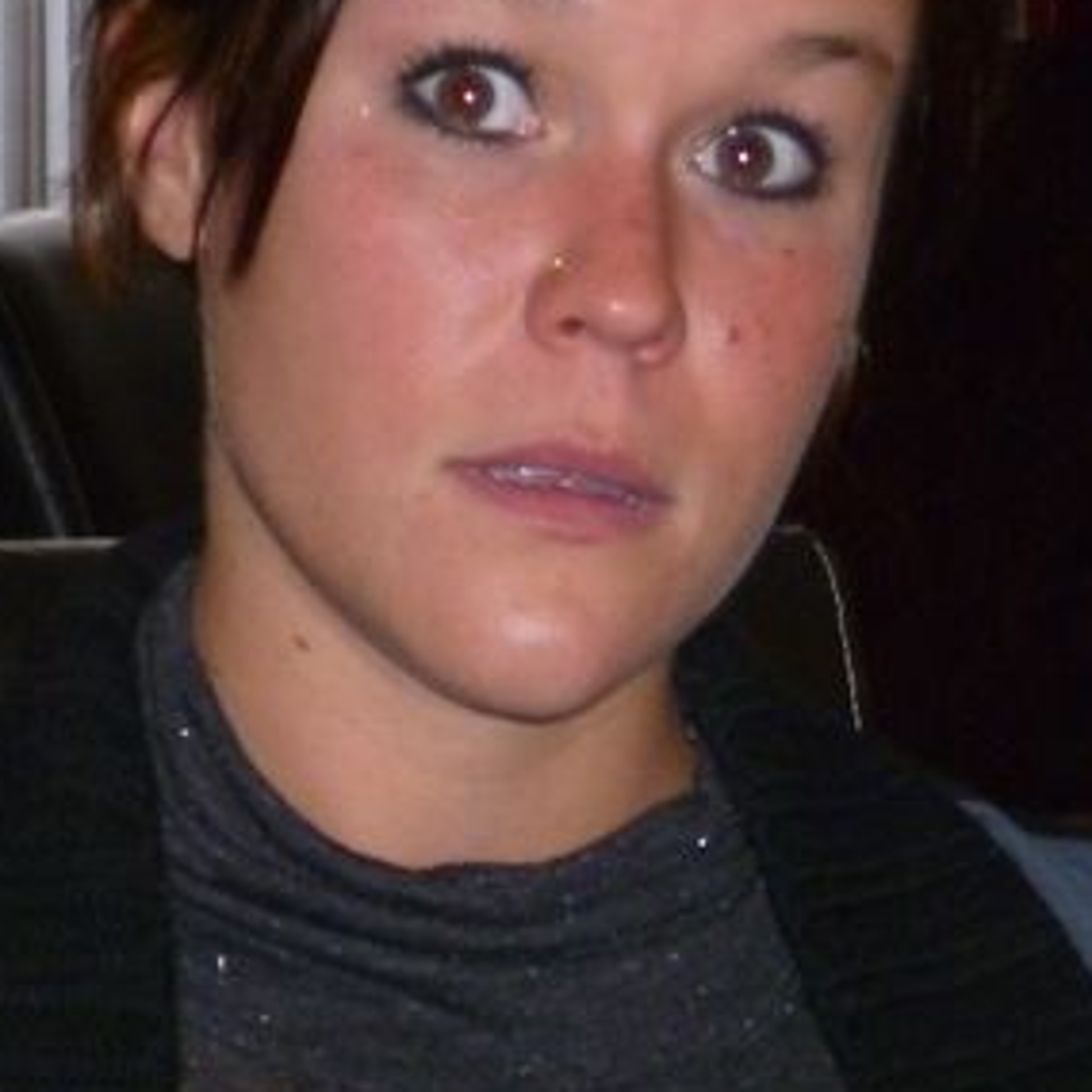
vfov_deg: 8.0
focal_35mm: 218
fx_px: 7780
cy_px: 264
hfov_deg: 8.0
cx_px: 648
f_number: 5.1
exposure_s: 1/50
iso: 400
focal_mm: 15.7
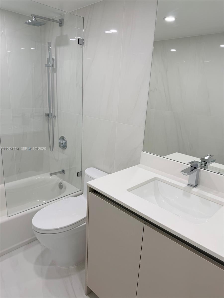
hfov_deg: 56.8
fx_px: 207
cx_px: 112
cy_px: 149
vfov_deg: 71.6
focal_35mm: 24
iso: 64
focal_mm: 6.76
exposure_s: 1/120
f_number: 1.78
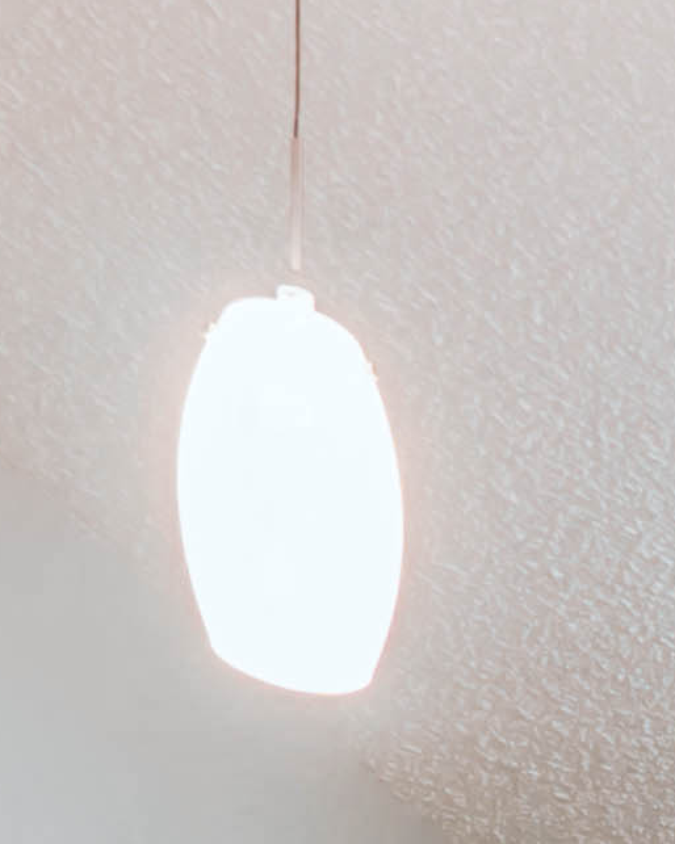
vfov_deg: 13.6
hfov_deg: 12.1
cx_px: 1682
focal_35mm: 98
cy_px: 2075
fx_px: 2448
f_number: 9
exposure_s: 1/3
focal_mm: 7
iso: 200
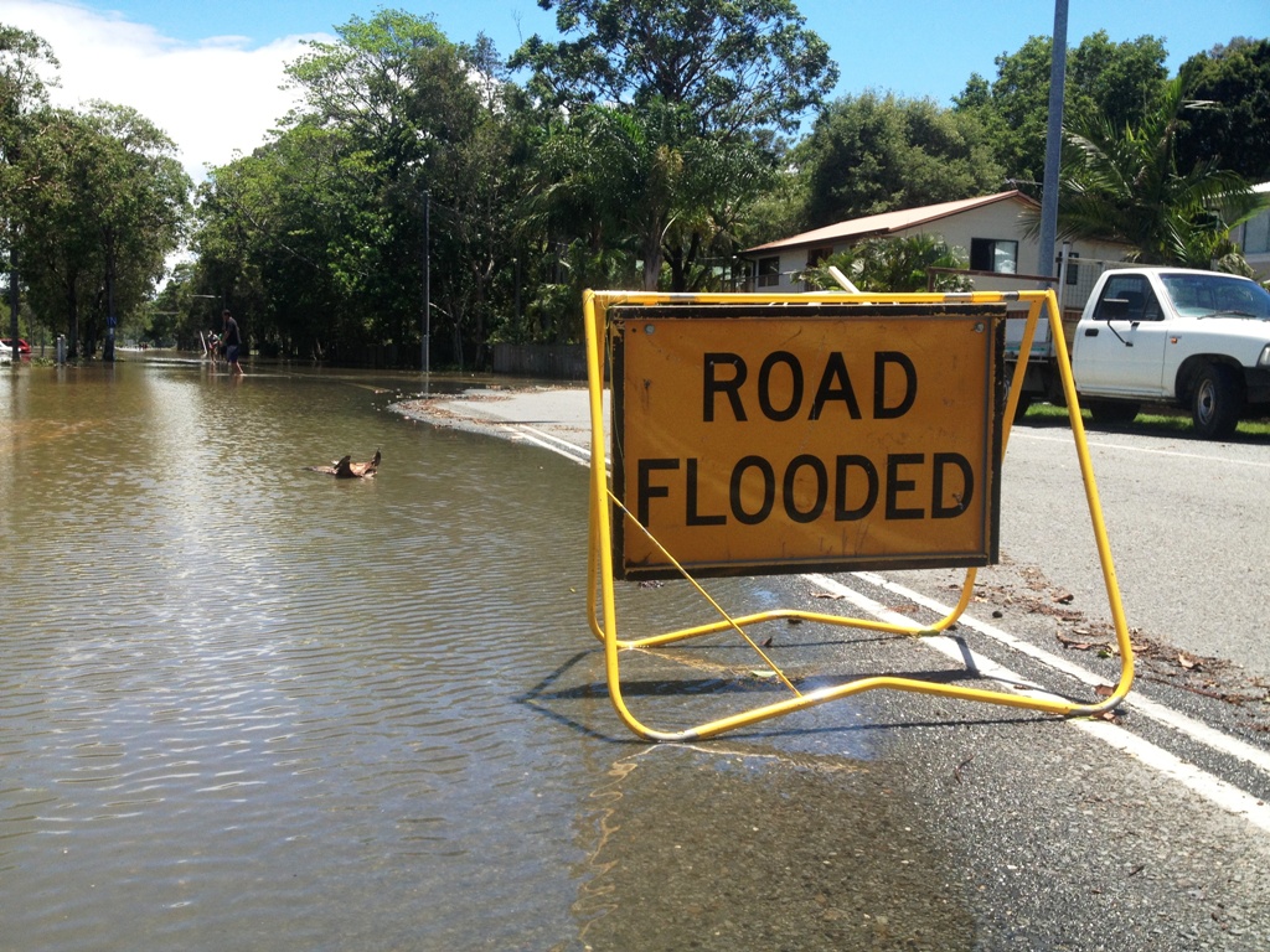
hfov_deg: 52.6
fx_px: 1284
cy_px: 476
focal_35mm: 35
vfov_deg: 40.7
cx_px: 635
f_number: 2.4
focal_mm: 4.28
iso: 50
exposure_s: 1/1104
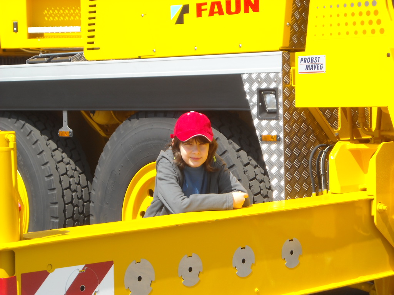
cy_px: 148
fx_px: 1195
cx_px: 197
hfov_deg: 18.7
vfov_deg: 14.1
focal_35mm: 105
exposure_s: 1/250
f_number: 4.7
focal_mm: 17.1
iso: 67
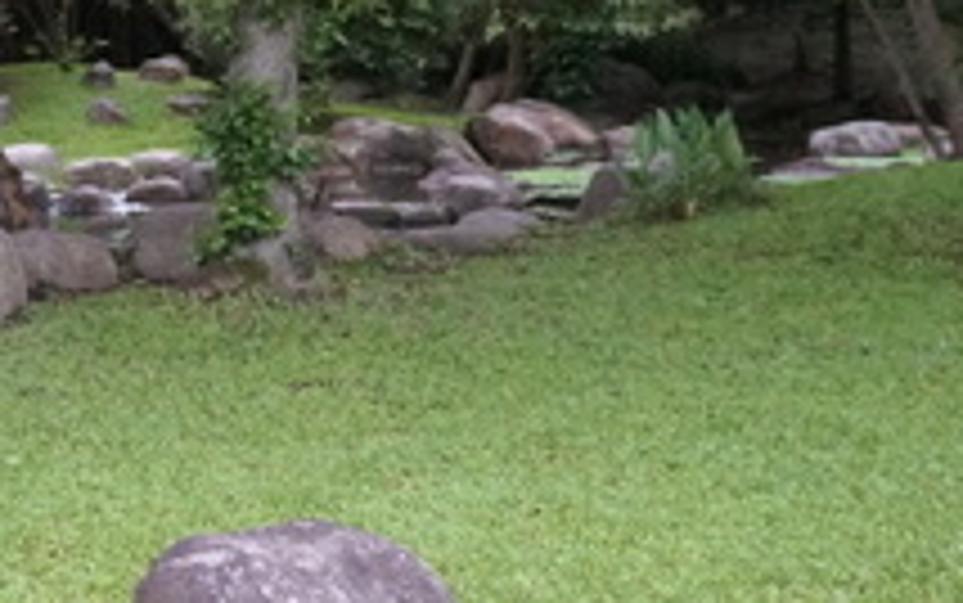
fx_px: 2036
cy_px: -65
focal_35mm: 78
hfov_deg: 25.7
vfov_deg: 16.3
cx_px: 72
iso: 2000
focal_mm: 17
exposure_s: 1/160
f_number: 3.5
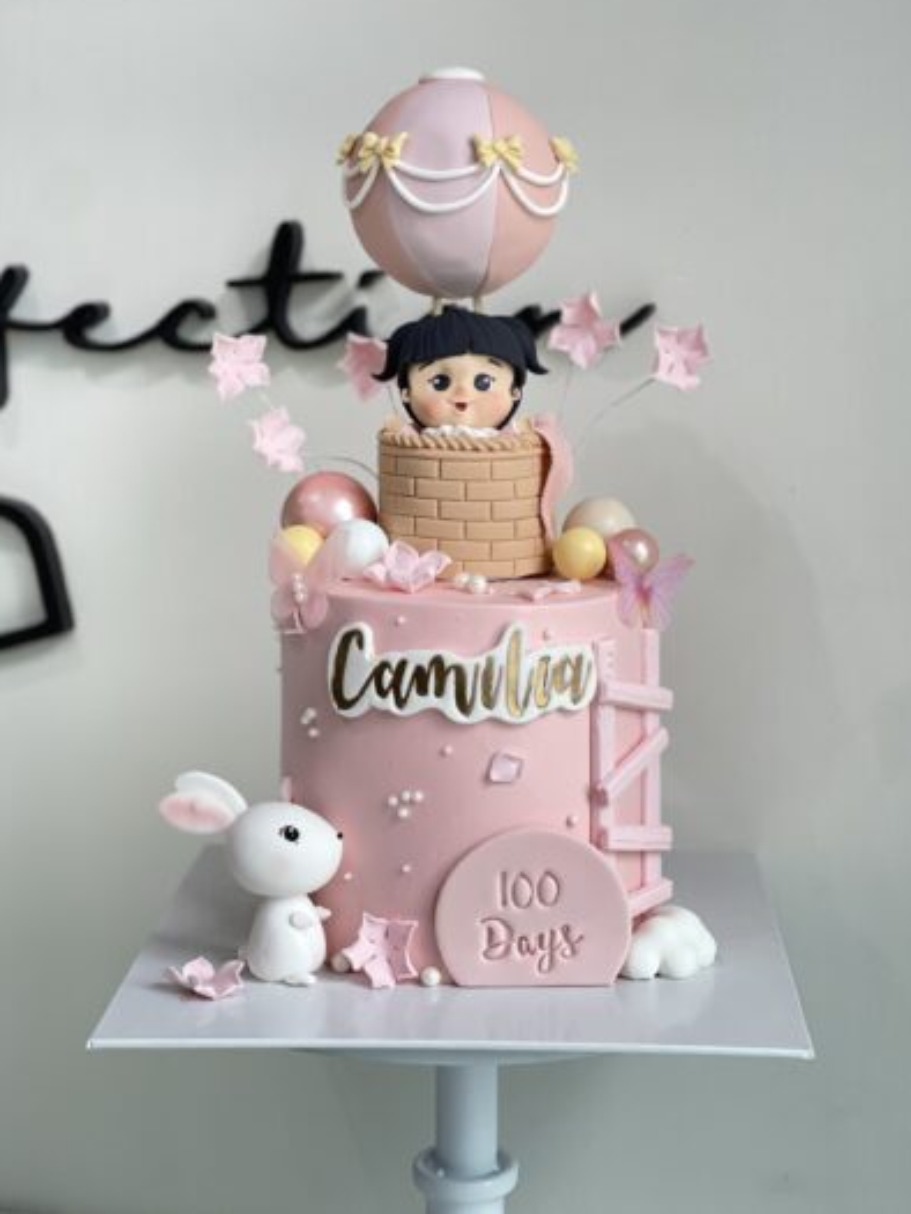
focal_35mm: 65
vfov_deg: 29.8
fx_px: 2280
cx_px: 456
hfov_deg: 22.6
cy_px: 600
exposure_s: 1/121
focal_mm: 7.5
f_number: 2.2
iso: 125
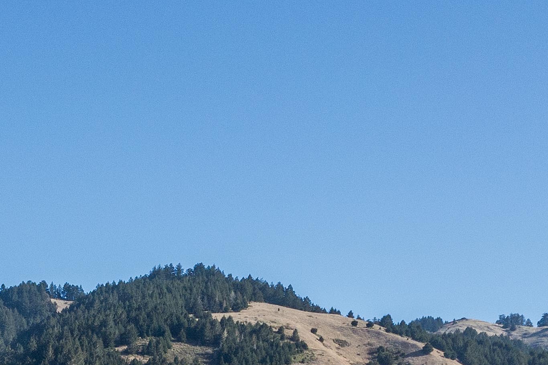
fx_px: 1704
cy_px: 702
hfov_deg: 18.0
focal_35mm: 112
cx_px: 50
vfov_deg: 11.2
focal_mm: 10.26
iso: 100
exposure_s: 1/500
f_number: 5.6
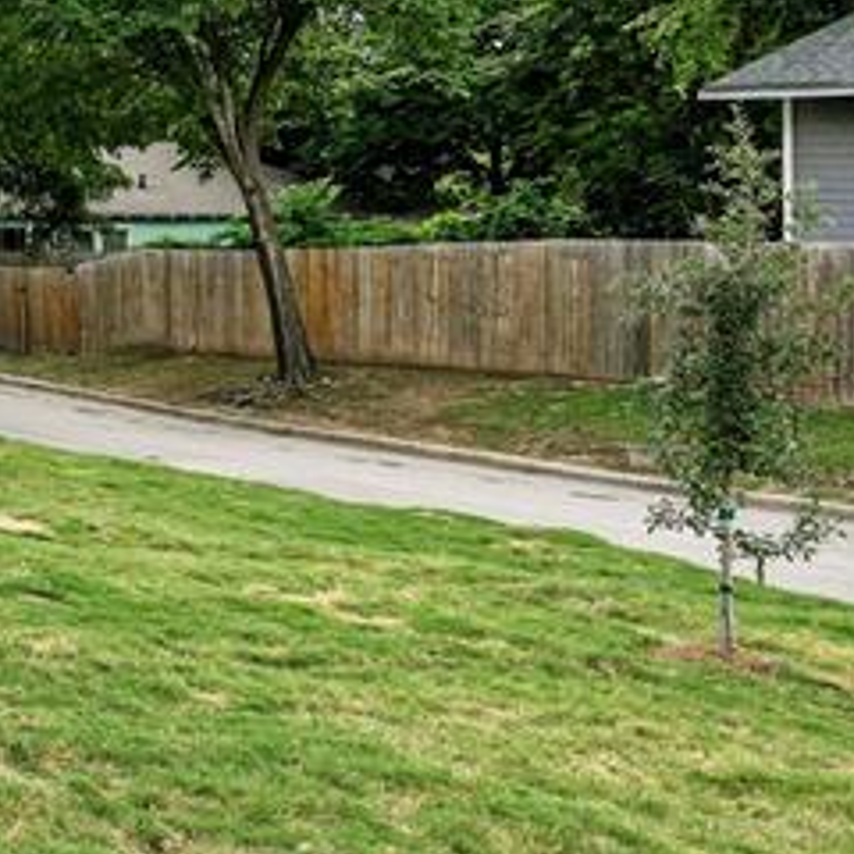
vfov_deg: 25.6
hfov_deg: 18.8
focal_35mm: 60
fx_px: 1669
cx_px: -833
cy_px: -178
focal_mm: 11
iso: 125
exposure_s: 1/500
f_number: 5.6
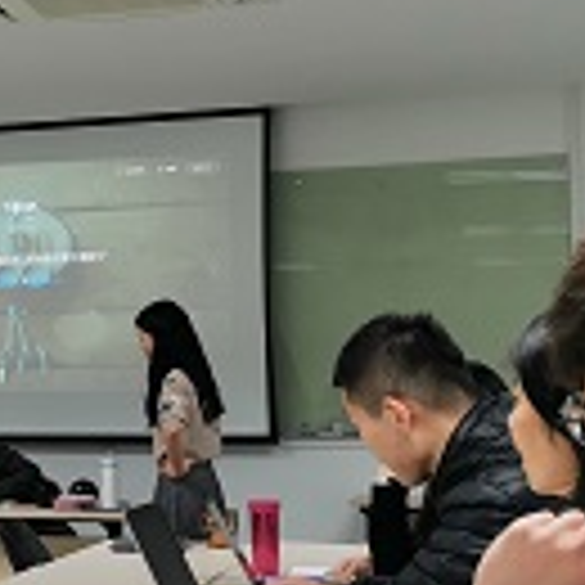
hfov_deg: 17.6
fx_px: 1759
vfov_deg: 18.9
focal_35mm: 92
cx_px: -189
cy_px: 295
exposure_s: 1/100
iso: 125
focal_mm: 5.58
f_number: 1.8
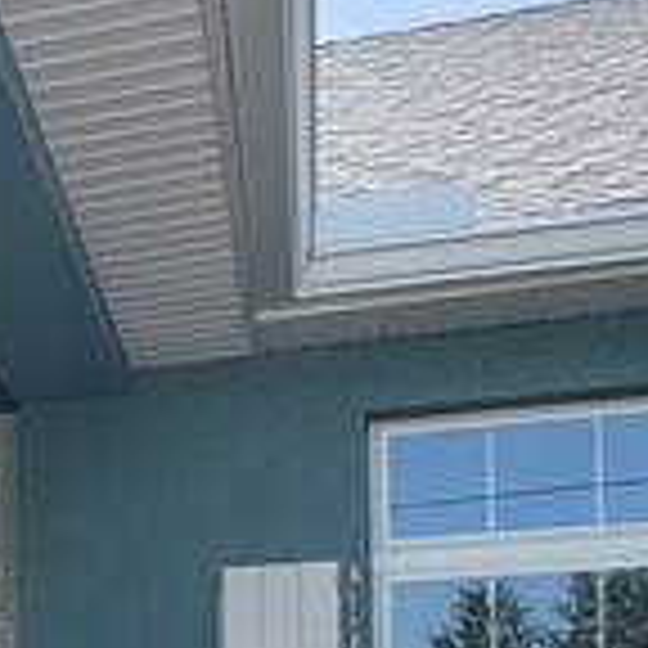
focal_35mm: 88
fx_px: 1864
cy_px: 828
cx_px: -490
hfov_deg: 16.7
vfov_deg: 18.4
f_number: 2.2
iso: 40
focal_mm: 2.22
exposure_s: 1/756
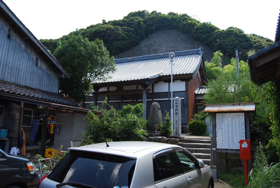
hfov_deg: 67.3
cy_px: 94
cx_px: 140
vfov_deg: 48.1
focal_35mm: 27
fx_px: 210
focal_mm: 18
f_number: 5.6
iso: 100
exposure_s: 1/125
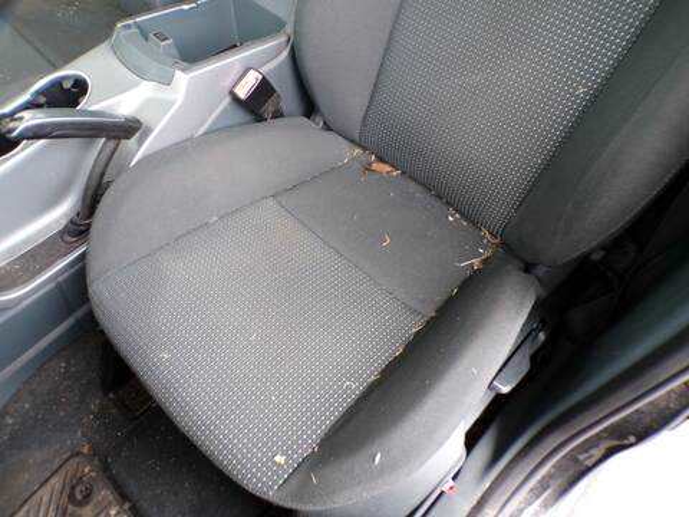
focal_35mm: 24
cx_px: 344
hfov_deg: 71.6
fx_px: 478
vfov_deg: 56.8
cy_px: 258
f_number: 3
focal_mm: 4.3
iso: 205
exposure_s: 1/17
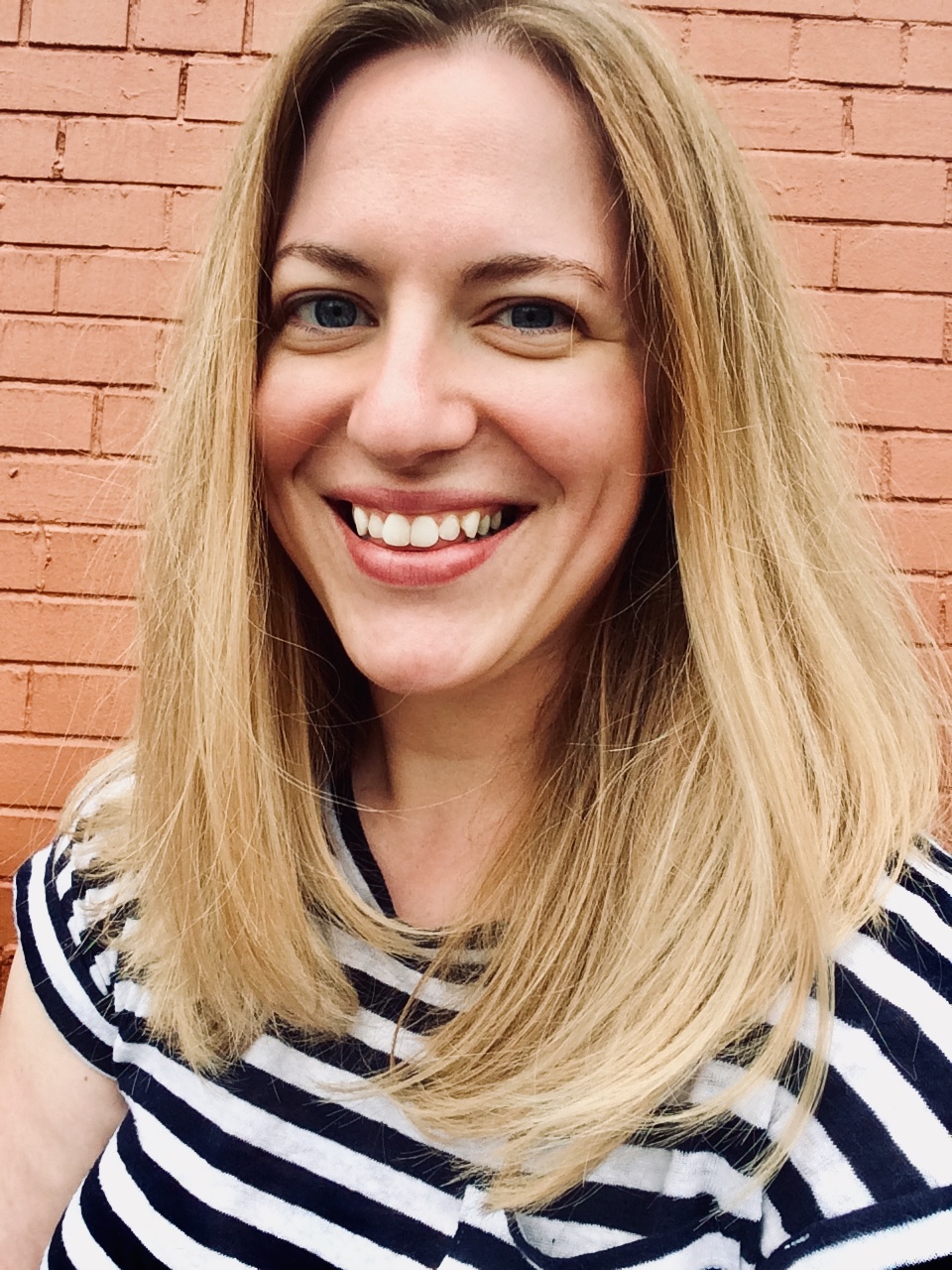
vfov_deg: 58.4
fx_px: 1137
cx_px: 476
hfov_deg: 45.4
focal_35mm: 31
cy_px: 635
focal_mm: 2.15
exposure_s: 1/159
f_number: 2.4
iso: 50
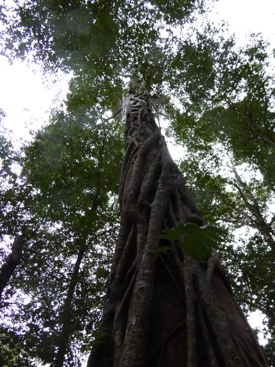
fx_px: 265
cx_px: 138
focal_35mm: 25
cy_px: 184
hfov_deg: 54.9
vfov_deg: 69.4
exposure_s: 1/15
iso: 400
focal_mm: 4.3
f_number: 3.3
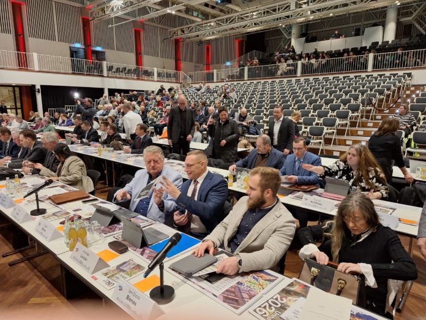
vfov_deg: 58.9
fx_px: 283
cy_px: 160
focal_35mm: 23
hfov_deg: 73.9
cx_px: 213
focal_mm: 5.54
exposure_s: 1/50
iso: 200
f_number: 1.8
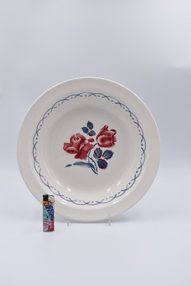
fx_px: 334
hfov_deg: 31.9
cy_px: 143
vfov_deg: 46.4
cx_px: 96
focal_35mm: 42
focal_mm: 28
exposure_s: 1/200
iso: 200
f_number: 5.6
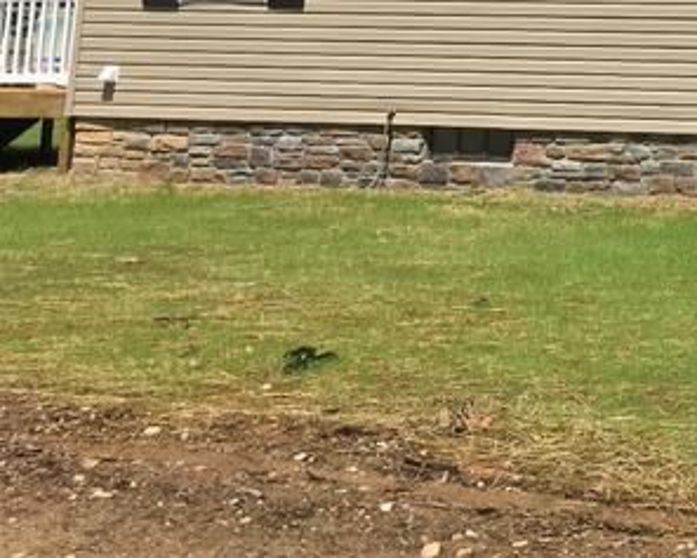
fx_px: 1527
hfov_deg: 23.5
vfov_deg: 19.8
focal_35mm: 74
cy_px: -52
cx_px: 836
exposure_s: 1/2404
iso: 25
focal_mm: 4.15
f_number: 2.2
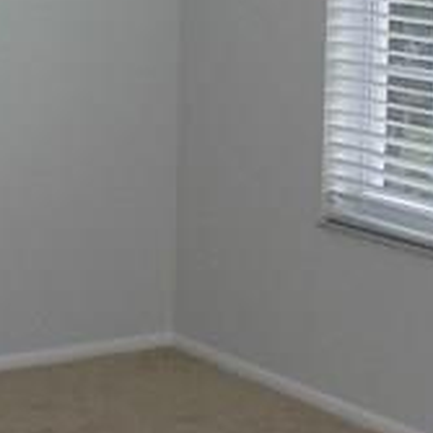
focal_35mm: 125
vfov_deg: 13.9
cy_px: 166
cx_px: 259
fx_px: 1769
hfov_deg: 13.9
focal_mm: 4
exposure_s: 1/60
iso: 80
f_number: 3.1
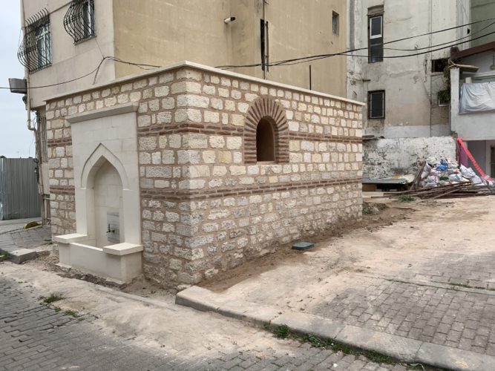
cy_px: 186
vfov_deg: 53.0
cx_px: 248
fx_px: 372
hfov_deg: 67.3
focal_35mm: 26
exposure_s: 1/378
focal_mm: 4.25
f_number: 1.8
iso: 25
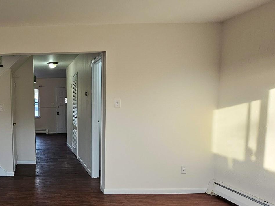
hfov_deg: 55.9
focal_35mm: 28
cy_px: 127
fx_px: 222
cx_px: 33
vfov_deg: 49.3
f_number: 2.2
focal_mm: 2.2
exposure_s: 1/77.4
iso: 200
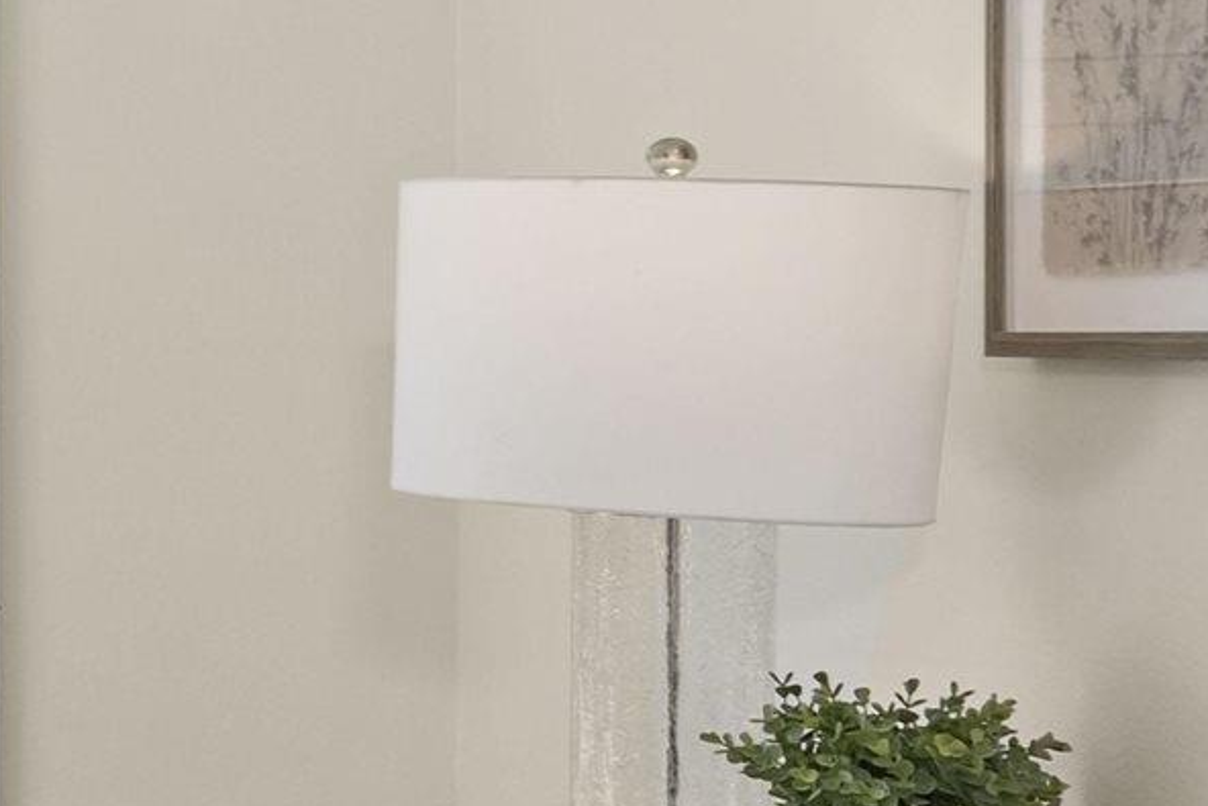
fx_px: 2786
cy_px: 457
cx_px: -1643
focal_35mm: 83
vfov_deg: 16.5
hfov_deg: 15.1
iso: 320
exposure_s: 1/50
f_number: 10
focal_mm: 16
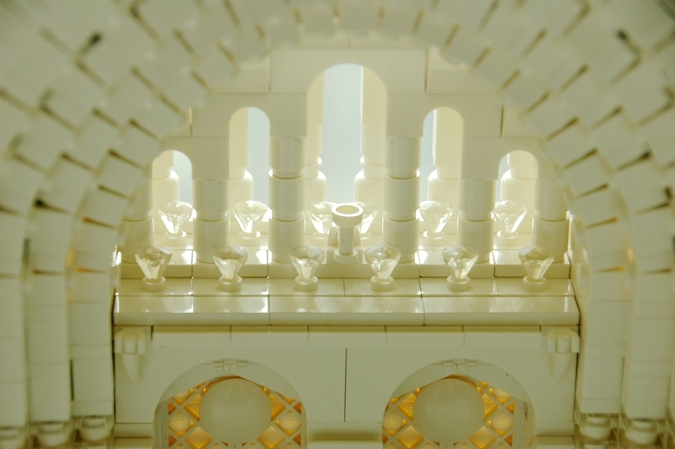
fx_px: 2585
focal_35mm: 138
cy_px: 224
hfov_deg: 14.9
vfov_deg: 9.9
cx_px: 338
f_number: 5.6
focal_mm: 92
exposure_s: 1/60
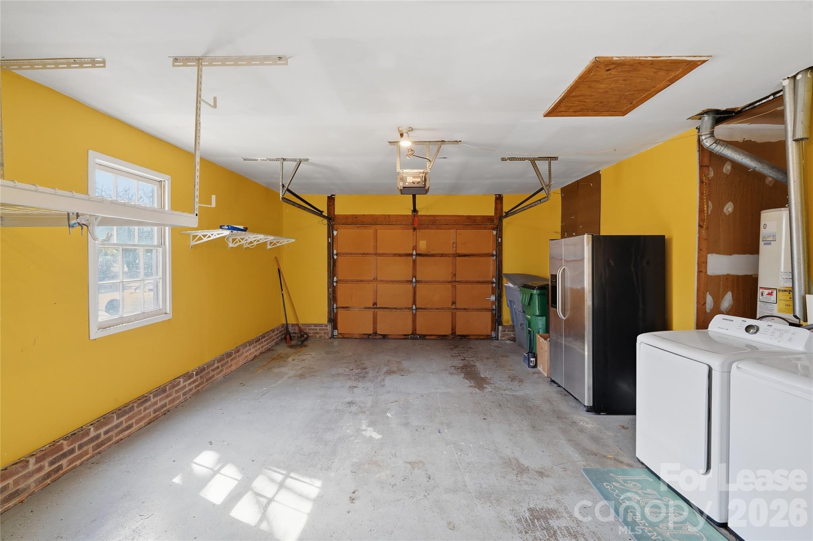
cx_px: 406
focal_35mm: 14
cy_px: 270
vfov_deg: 81.2
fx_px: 316
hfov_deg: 104.3
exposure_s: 1/20
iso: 400
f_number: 11
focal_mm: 14
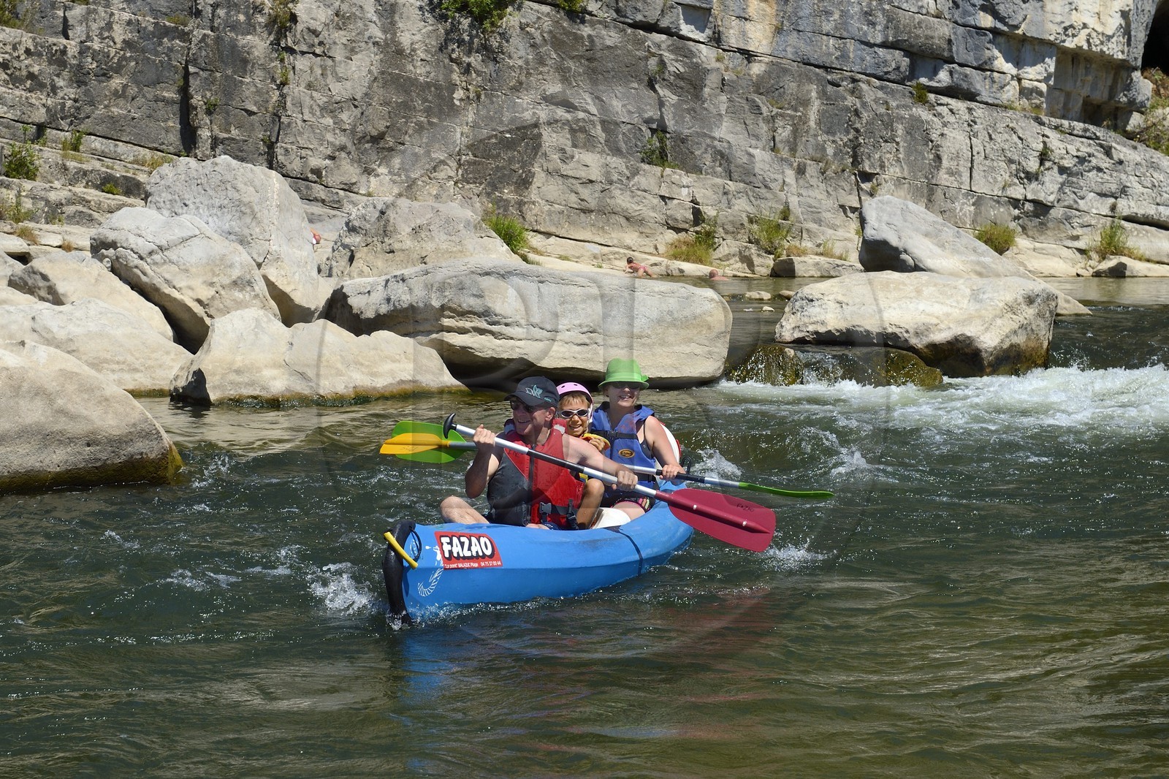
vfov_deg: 24.2
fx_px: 1818
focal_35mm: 56
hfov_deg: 35.6
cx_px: 584
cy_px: 390
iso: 200
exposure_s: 1/640
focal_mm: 56
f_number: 9
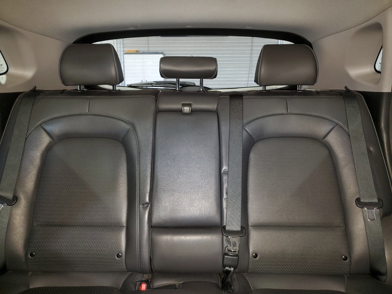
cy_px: 147
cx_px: 196
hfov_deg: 67.3
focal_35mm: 26
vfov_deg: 53.1
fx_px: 294
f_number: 1.5
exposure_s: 1/16
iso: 134
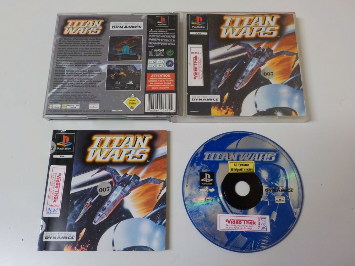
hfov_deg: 60.0
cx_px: 178
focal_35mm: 30
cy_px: 133
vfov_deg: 46.8
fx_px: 308
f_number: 3.3
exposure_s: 1/30
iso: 160
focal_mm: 4.1
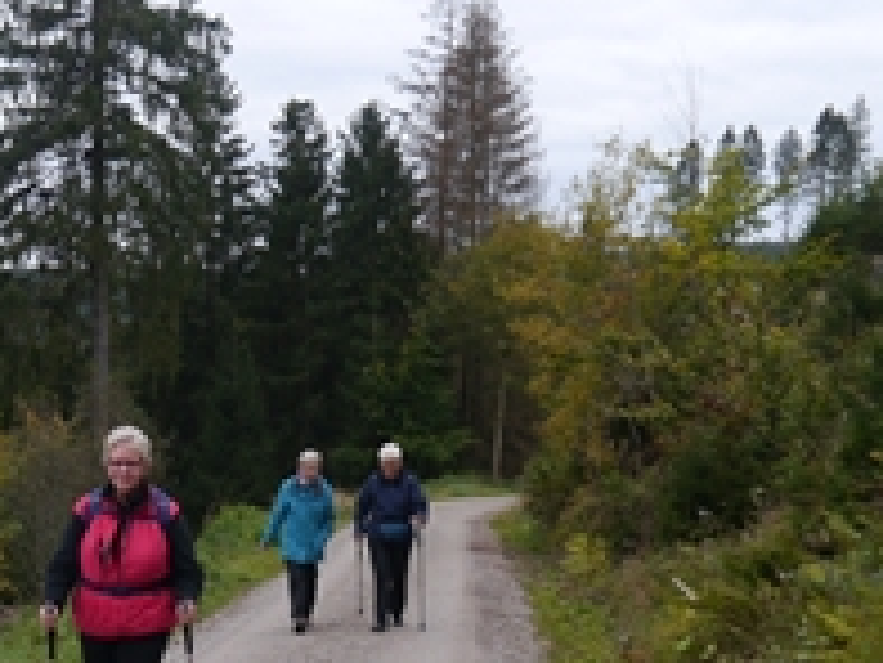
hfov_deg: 26.8
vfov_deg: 20.2
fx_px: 1812
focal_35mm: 71
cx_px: 170
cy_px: 647
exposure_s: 1/200
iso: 160
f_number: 5
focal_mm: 14
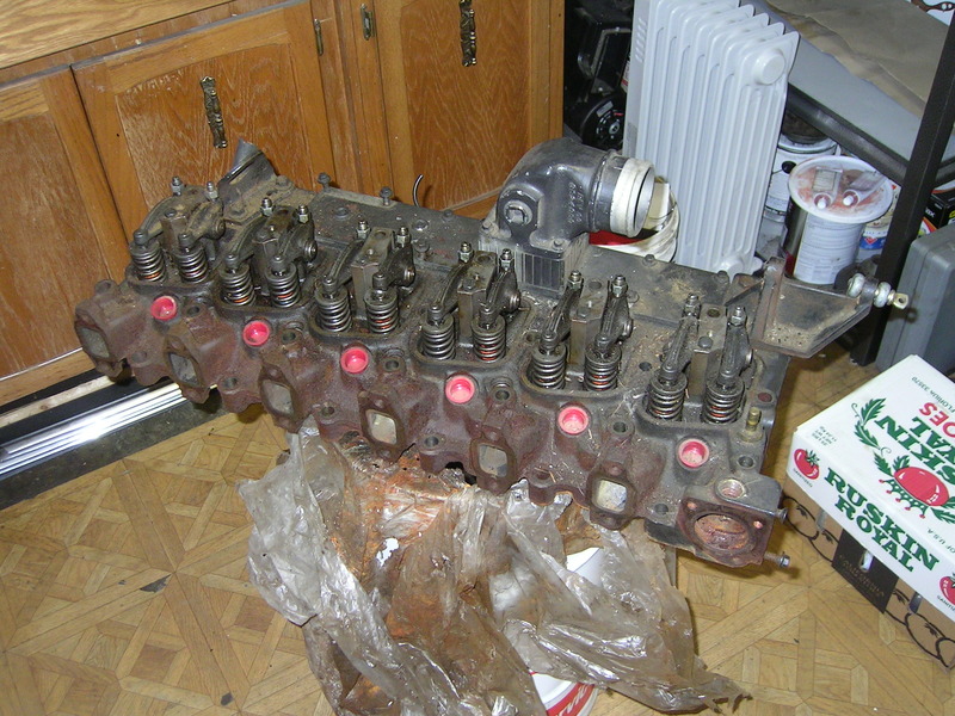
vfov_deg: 39.7
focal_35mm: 36
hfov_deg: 51.4
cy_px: 358
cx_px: 478
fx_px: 993
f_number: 2.8
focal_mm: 5.6
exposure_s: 1/30
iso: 100
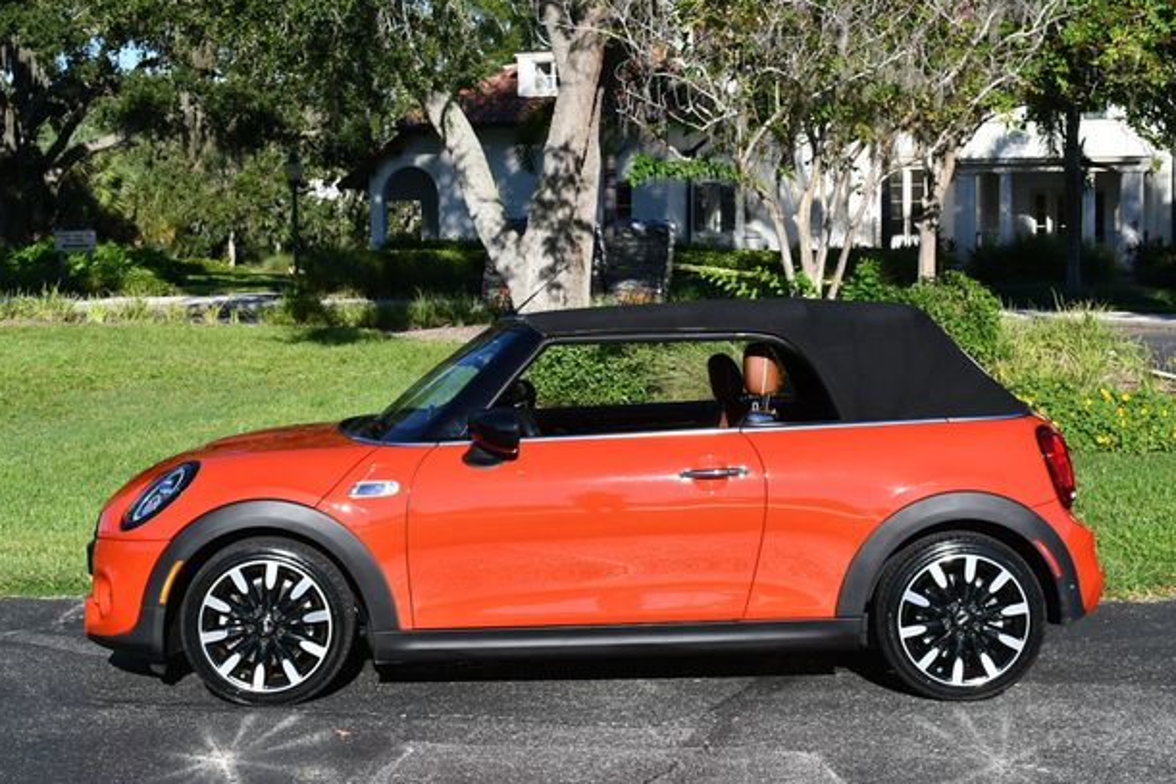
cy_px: 401
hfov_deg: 31.0
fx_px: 2123
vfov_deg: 20.9
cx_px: 606
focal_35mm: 65
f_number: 8
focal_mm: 31
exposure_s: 1/250
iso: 100
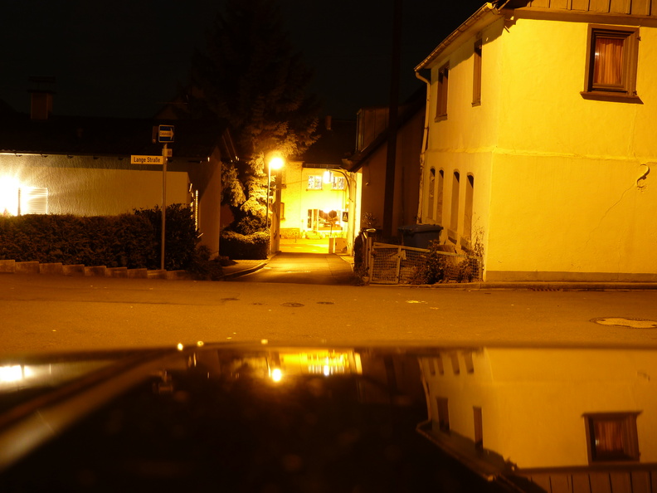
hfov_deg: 39.7
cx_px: 328
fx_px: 911
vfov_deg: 30.3
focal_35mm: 48
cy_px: 246
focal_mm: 7.9
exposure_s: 15
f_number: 3.8
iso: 80
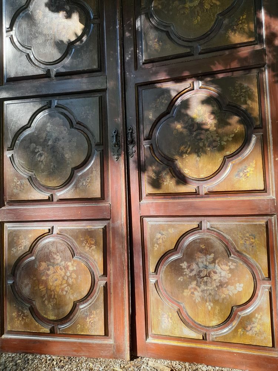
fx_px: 268
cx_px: 139
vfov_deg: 69.4
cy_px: 186
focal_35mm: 25
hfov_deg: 54.9
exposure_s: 1/50
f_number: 2
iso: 20
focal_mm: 4.6
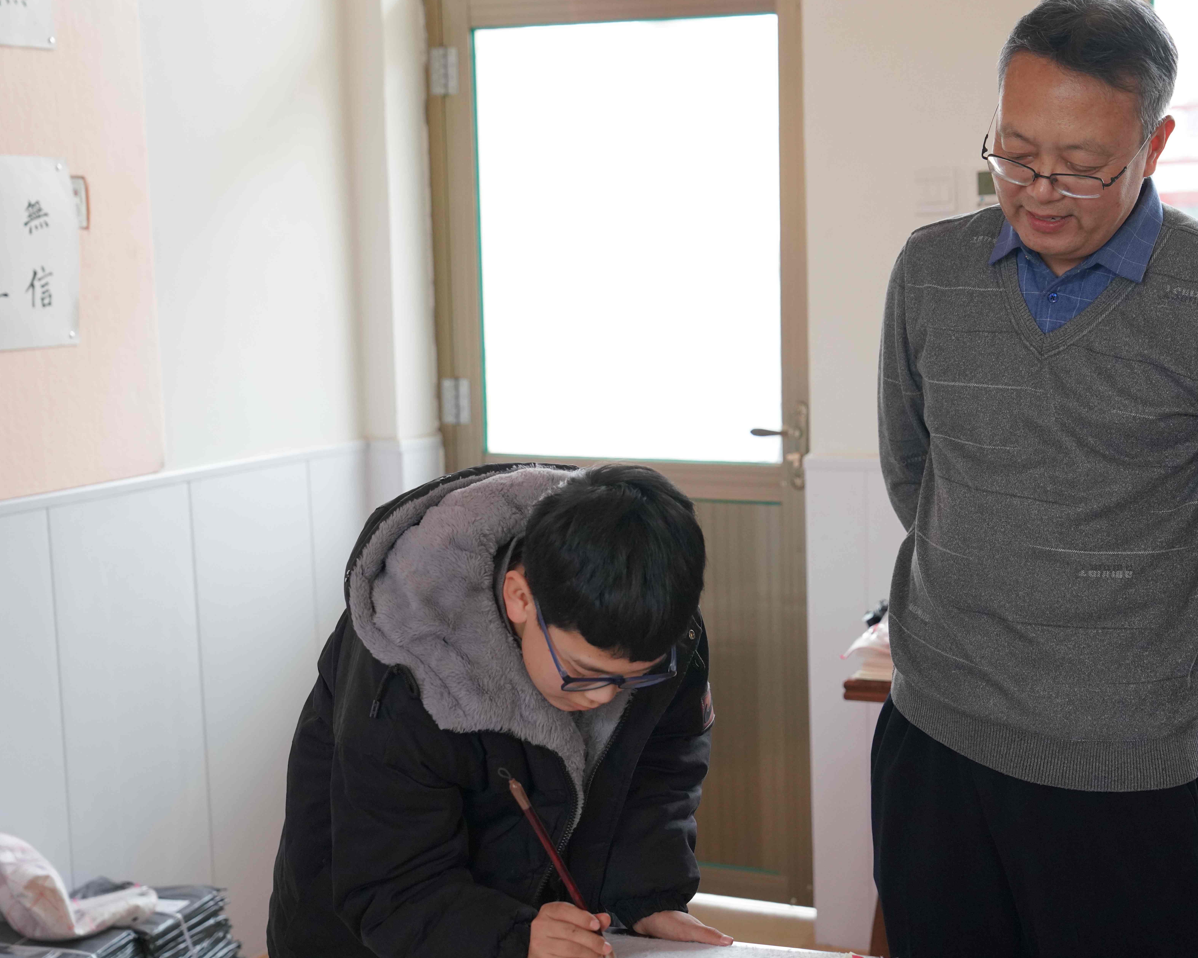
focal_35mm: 63
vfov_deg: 24.2
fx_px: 2234
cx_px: 685
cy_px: 498
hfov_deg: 30.0
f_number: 4
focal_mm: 53
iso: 2500
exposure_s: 1/160
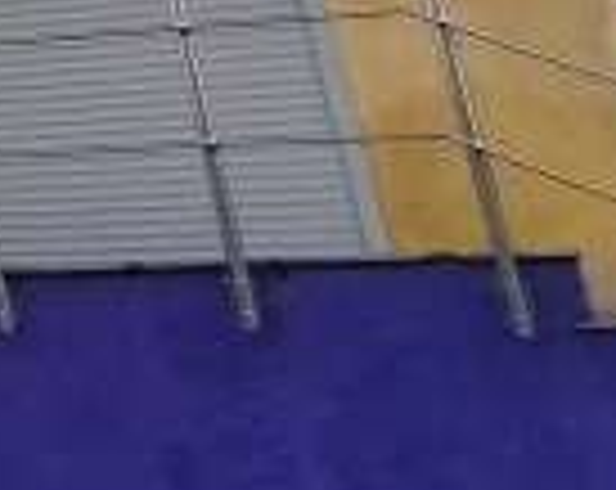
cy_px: -198
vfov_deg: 13.7
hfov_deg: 9.6
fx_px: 1947
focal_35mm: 107
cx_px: -1529
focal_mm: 1.91
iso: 50
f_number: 2.2
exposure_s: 1/523
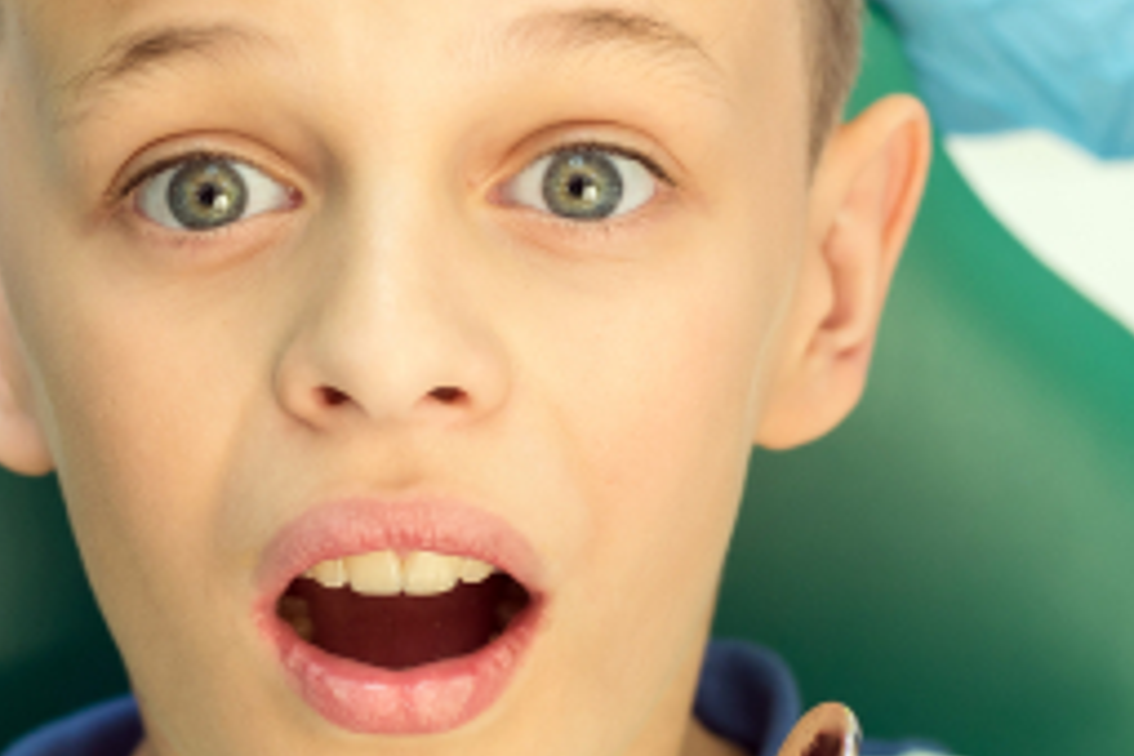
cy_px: 245
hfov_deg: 12.3
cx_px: 298
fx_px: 5229
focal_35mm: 166
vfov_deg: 8.3
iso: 320
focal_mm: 50
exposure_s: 1/125
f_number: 4
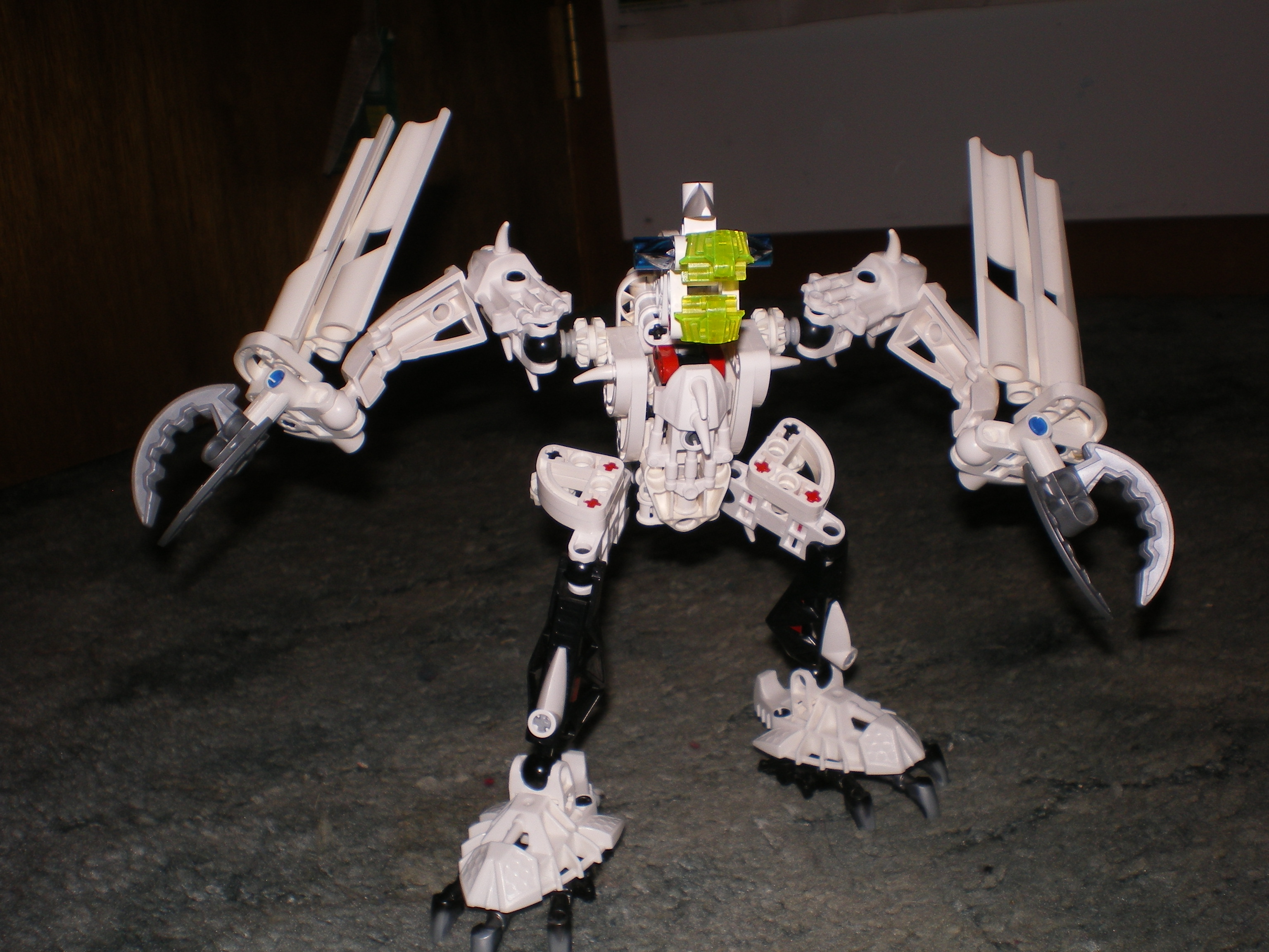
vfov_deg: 37.7
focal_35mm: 38
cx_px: 634
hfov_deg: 49.0
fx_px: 1393
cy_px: 476
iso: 64
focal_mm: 6.3
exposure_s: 1/30
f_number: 4.6
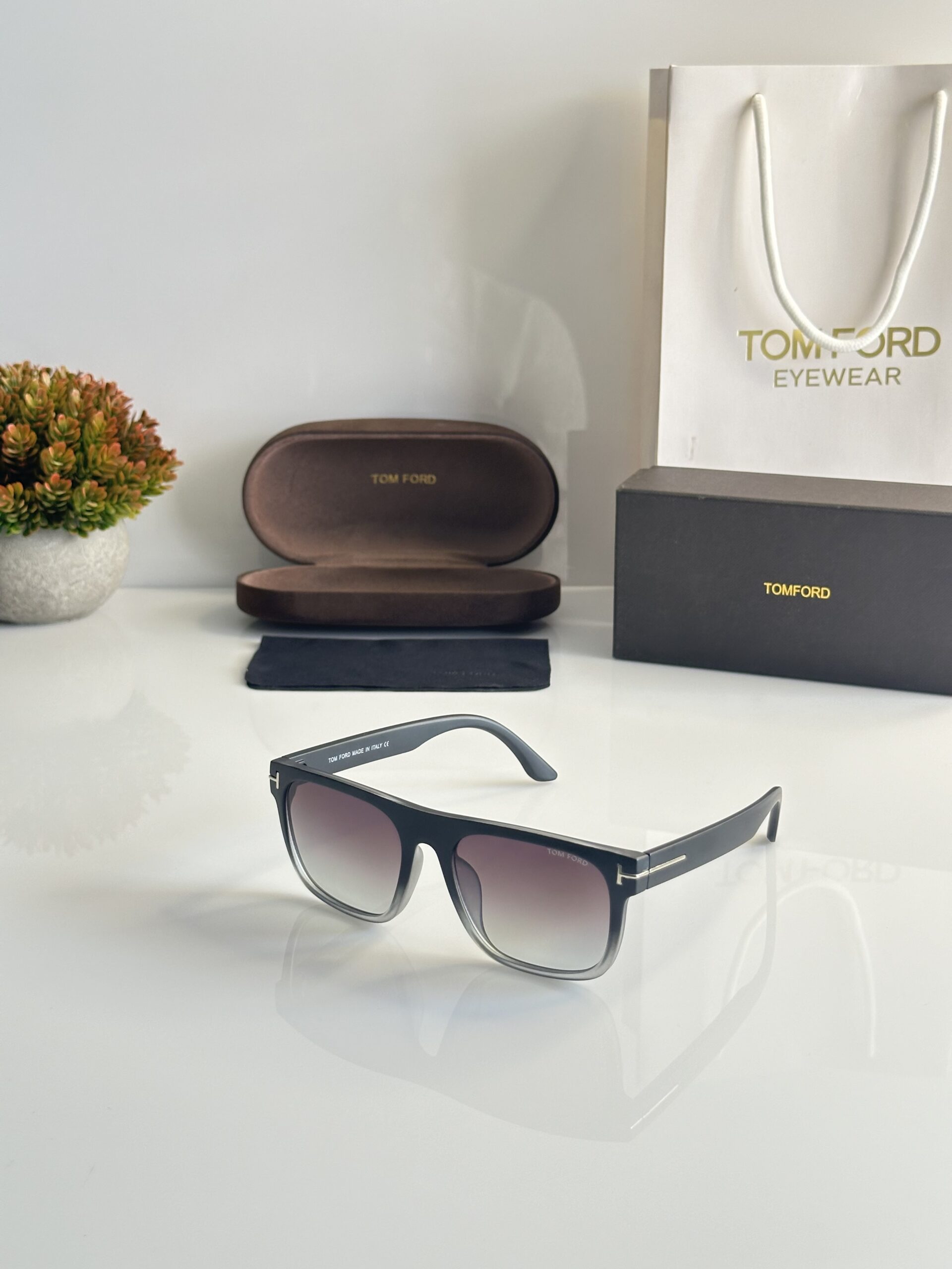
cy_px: 634
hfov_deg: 30.3
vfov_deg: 39.7
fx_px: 1760
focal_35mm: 48
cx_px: 476
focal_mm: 6.86
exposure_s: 1/60
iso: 125
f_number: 1.78
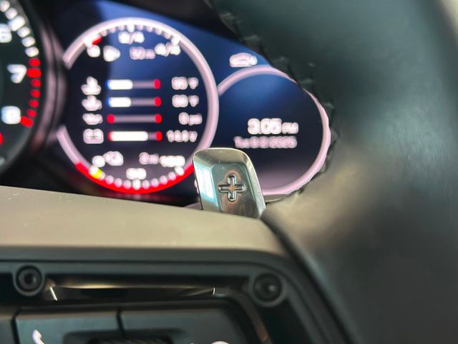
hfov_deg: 39.7
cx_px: 229
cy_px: 172
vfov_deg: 30.3
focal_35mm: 48
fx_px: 635
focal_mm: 6.86
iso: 320
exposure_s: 1/60
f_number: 1.78
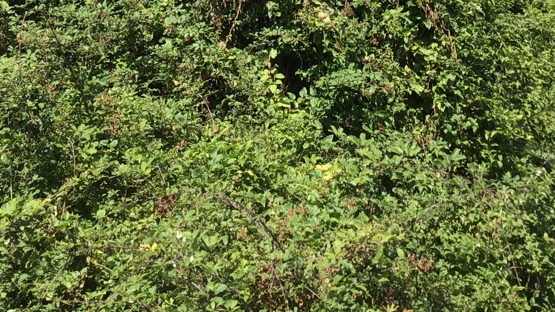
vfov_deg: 14.4
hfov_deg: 27.2
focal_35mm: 78
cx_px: 243
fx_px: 1148
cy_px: -166
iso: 25
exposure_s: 1/617
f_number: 2.4
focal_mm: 3.3
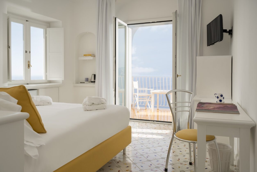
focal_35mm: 29
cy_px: 86
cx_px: 128
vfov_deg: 44.7
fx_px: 208
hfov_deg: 63.3
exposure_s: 1/250
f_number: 6.3
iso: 125
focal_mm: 29.2
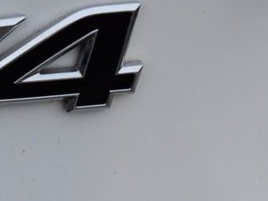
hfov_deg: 7.7
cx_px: -91
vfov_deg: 5.9
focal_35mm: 253
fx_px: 1961
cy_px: 29
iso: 400
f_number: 7.1
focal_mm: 52
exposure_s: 1/40
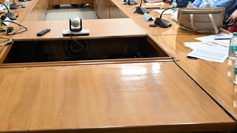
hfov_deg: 43.8
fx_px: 289
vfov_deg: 25.4
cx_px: 76
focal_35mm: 46
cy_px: 20
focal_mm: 24
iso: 2200
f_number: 4
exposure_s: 1/125
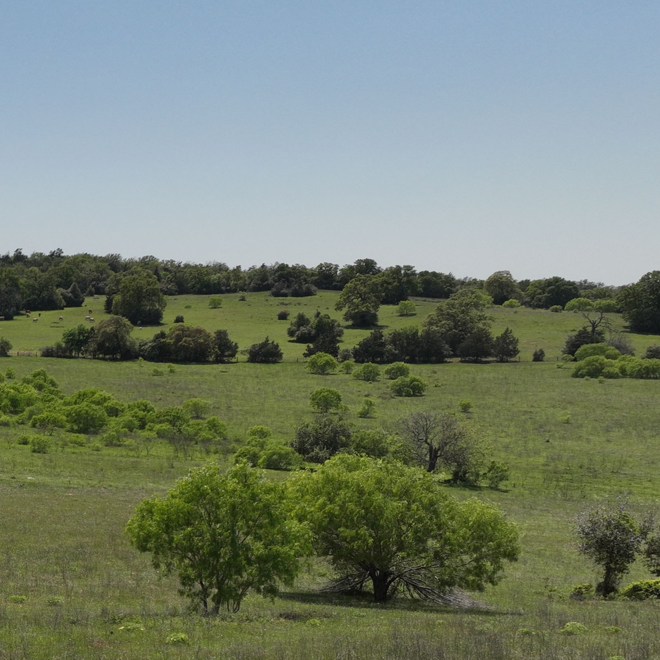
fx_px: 1467
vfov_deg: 24.7
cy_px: 577
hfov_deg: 21.8
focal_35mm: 68
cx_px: -280
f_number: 5
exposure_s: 1/60
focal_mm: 12.29
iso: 100
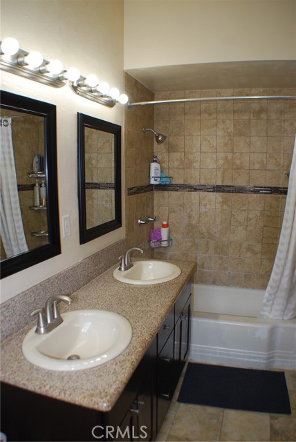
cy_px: 221
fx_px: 406
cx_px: 148
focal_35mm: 33
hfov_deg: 40.0
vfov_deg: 57.2
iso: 200
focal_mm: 22
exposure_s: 1/100
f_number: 4
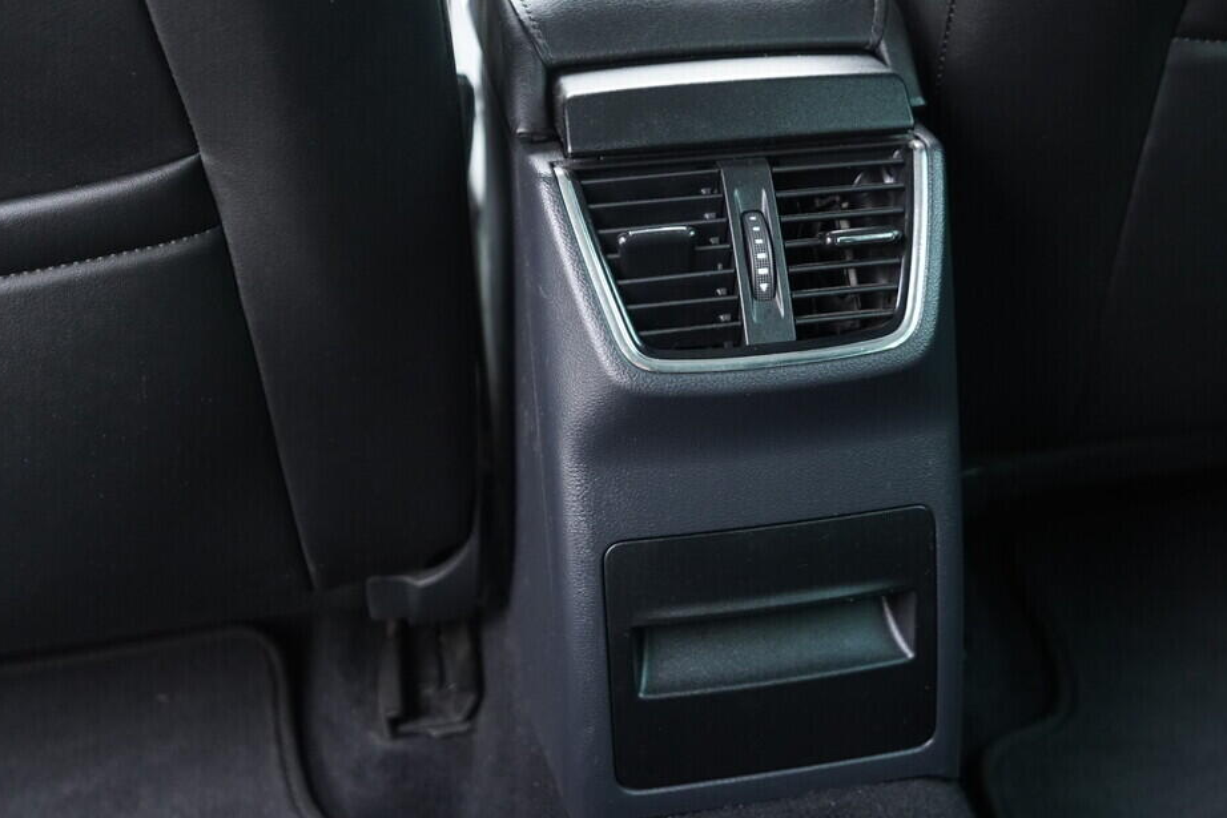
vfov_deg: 33.4
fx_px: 1363
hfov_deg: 48.4
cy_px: 390
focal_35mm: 40
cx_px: 669
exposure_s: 1/40
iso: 1250
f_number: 2.8
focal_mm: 24
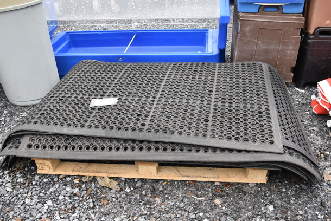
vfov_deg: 40.1
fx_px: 304
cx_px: 166
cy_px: 110
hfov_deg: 57.2
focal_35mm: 33
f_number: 6.3
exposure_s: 1/200
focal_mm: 22
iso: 200
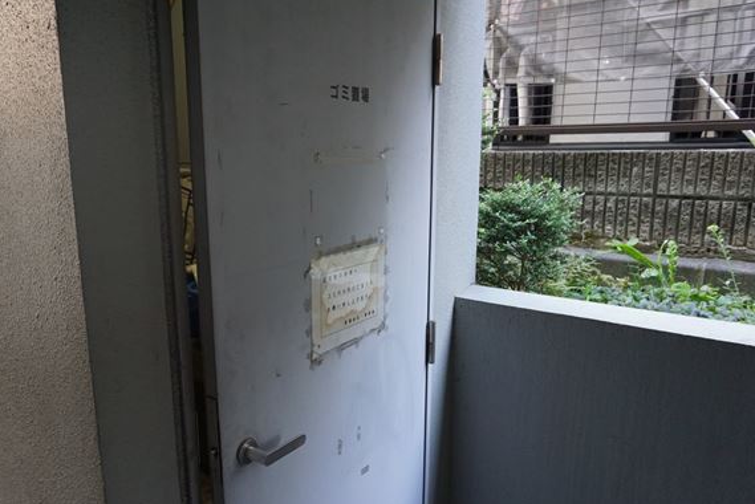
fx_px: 567
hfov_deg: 67.3
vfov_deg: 47.9
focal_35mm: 27
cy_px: 273
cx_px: 352
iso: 1250
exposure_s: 1/160
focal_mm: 16
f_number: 4
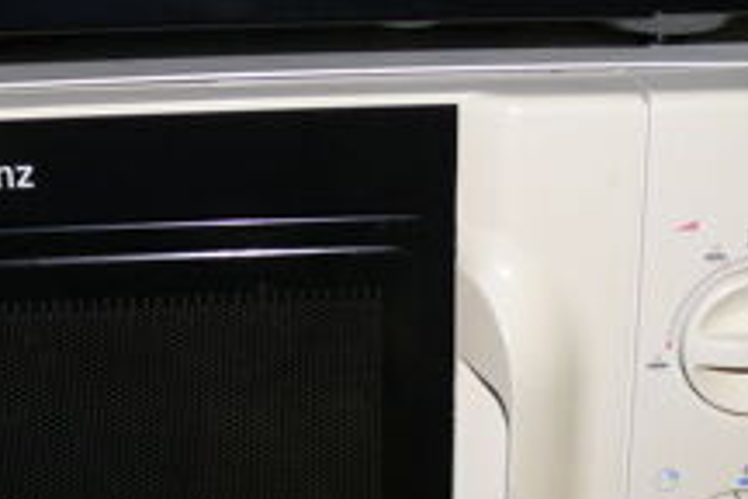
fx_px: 1683
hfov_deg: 24.9
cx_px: 218
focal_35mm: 81
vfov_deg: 16.6
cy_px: 450
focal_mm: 7.4
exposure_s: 1/30
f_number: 2.8
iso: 100
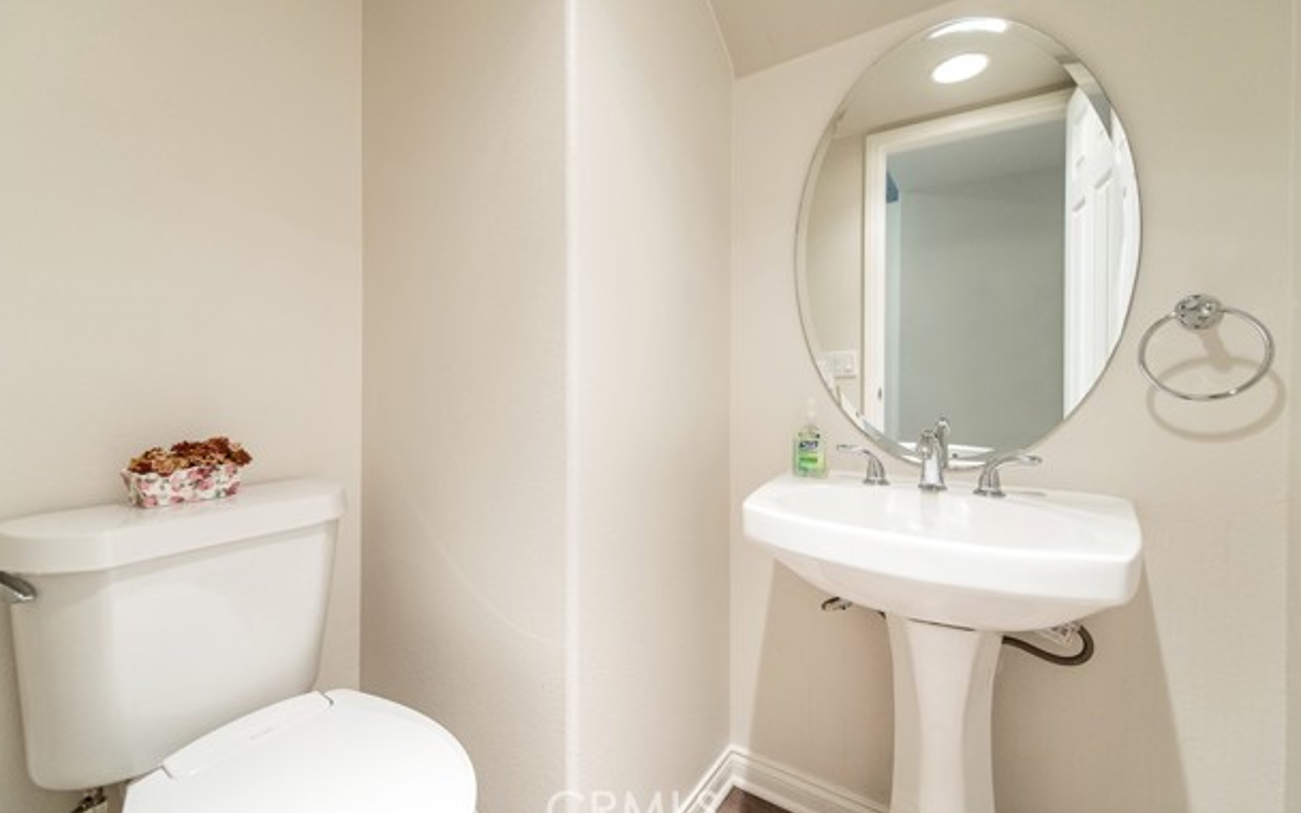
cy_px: 385
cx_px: 644
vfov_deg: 74.7
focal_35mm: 15
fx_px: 532
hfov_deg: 101.5
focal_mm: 14
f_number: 2.8
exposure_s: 1/125
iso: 900
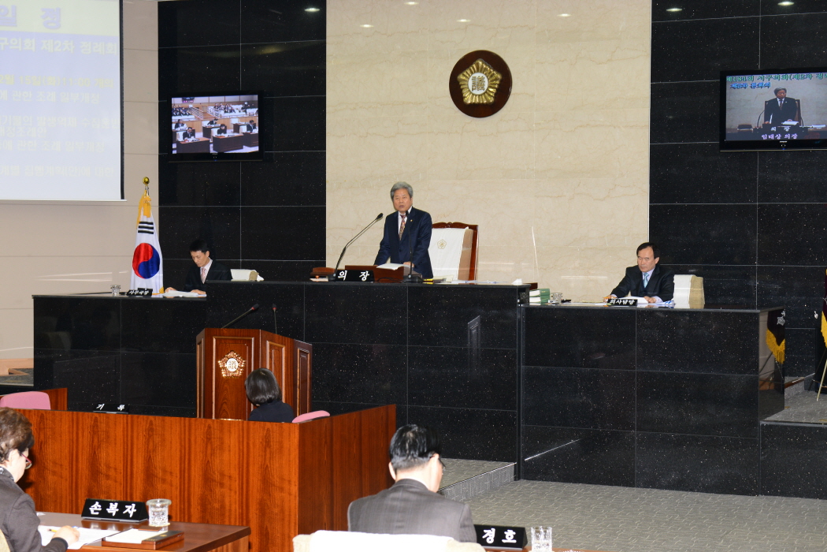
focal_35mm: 70
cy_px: 276
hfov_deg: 28.8
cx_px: 414
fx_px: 1608
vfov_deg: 19.5
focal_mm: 70
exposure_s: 1/60
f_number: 7.1
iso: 800
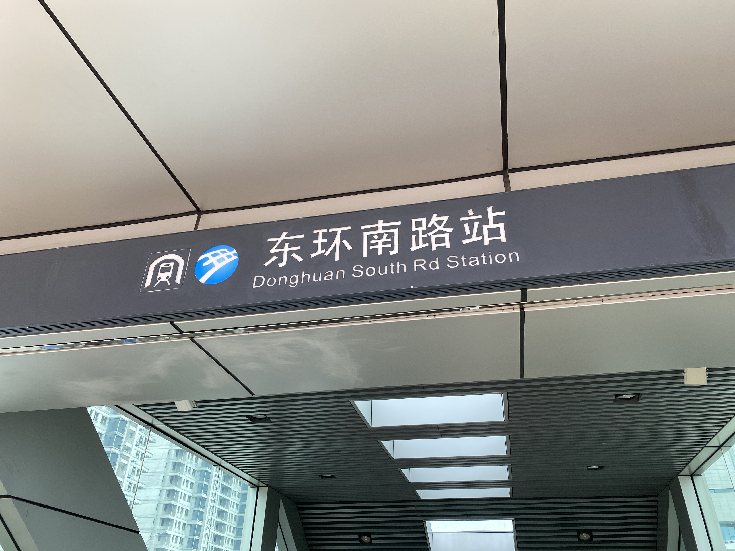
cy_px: 276
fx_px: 552
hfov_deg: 67.3
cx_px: 368
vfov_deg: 53.1
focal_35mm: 26
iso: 100
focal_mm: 4.25
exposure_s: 1/62
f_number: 1.8
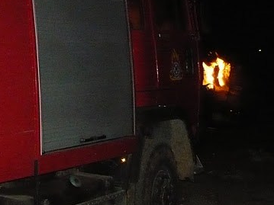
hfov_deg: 24.4
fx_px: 617
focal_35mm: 78
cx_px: 35
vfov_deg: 18.7
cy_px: 39
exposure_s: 1/30
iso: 640
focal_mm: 5.8
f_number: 2.8
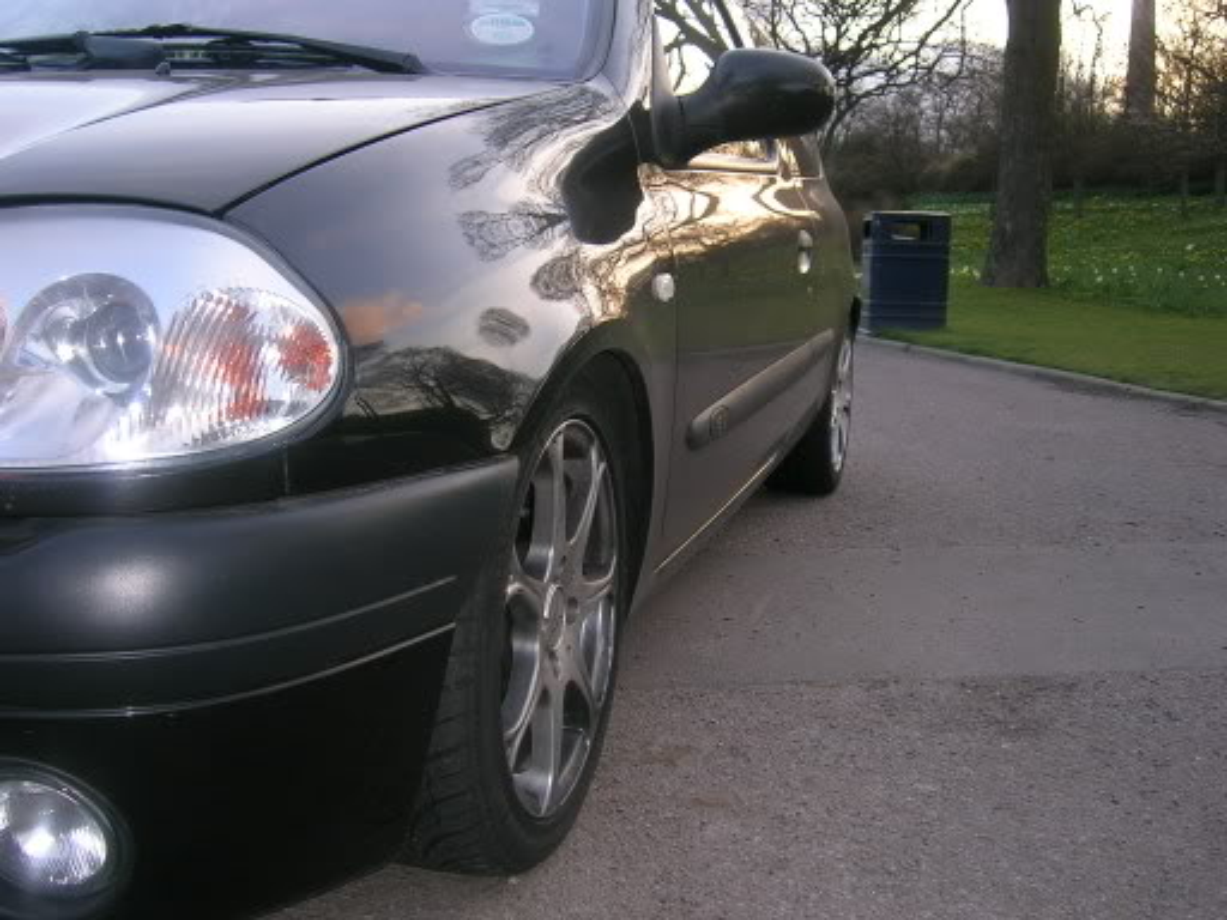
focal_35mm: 40
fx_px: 1418
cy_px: 460
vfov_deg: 36.0
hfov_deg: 46.8
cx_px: 614
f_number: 2.9
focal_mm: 6.1
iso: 50
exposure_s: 1/30
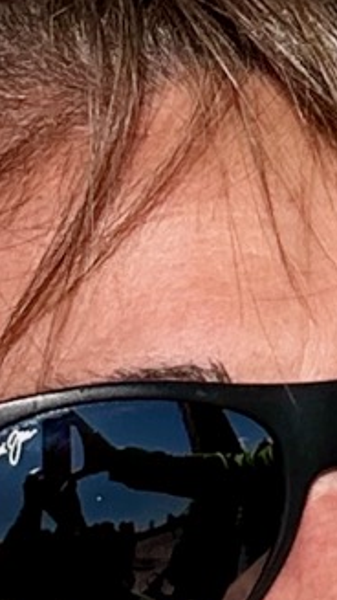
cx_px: 875
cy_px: -371
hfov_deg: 5.7
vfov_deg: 10.1
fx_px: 3256
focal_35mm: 205
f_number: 1.9
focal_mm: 2.69
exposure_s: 1/1859
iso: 25
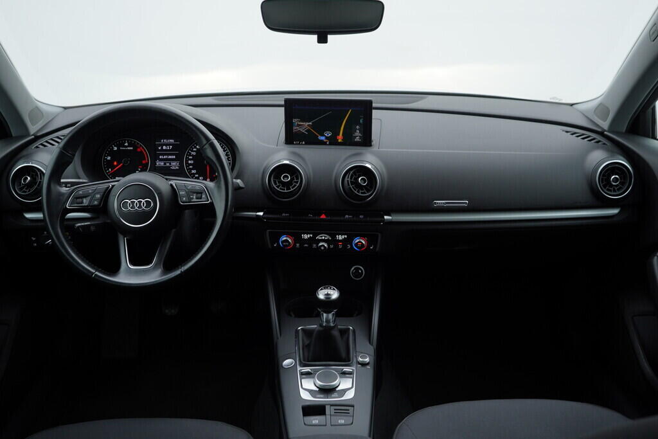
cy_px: 220
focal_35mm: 36
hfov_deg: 53.1
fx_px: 658
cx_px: 329
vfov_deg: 36.9
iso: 125
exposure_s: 1/60
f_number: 3.5
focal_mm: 24
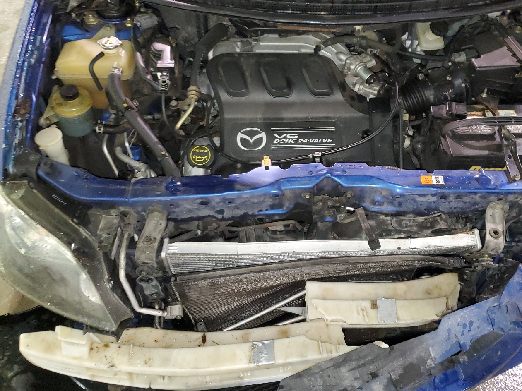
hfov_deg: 55.0
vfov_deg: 42.8
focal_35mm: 33
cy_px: 164
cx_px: 313
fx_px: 497
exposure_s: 1/15
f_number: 1.5
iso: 346
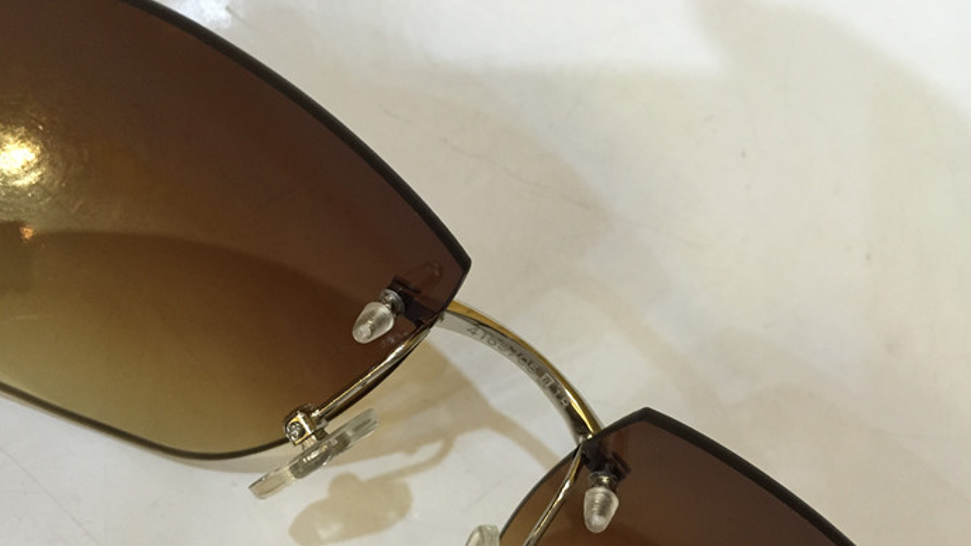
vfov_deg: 36.7
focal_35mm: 32
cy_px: 302
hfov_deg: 61.0
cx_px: 485
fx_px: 824
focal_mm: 4.15
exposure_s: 1/33
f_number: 2.2
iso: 200
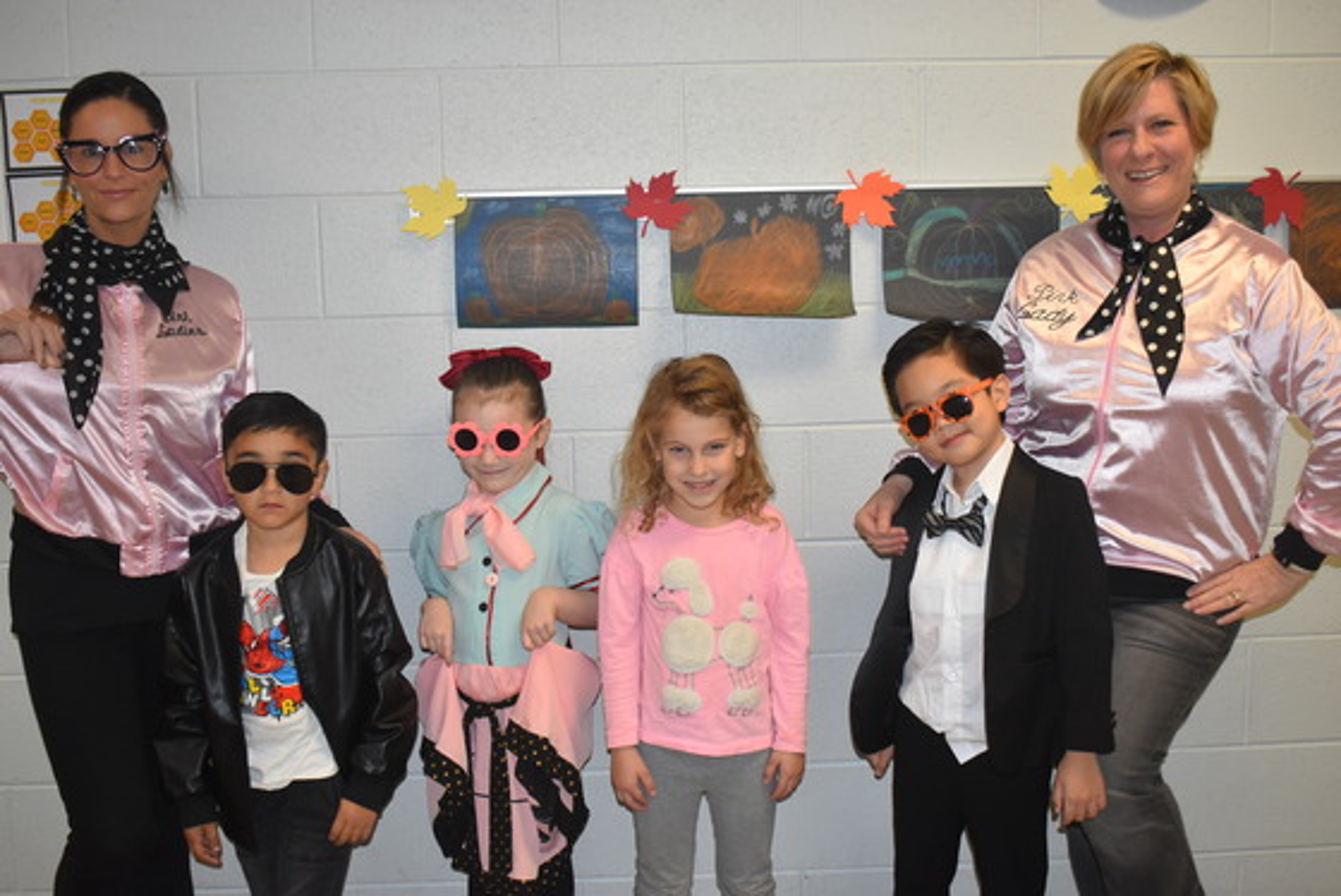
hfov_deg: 51.3
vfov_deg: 35.5
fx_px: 1398
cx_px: 670
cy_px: 448
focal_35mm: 38
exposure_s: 1/80
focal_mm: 25
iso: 800
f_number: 4.5
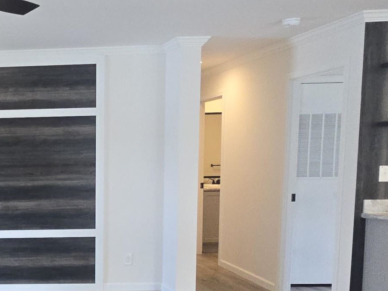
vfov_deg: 32.3
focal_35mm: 44
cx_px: -45
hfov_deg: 36.1
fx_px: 493
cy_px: 217
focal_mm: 2.2
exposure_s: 1/60
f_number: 2.2
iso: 160
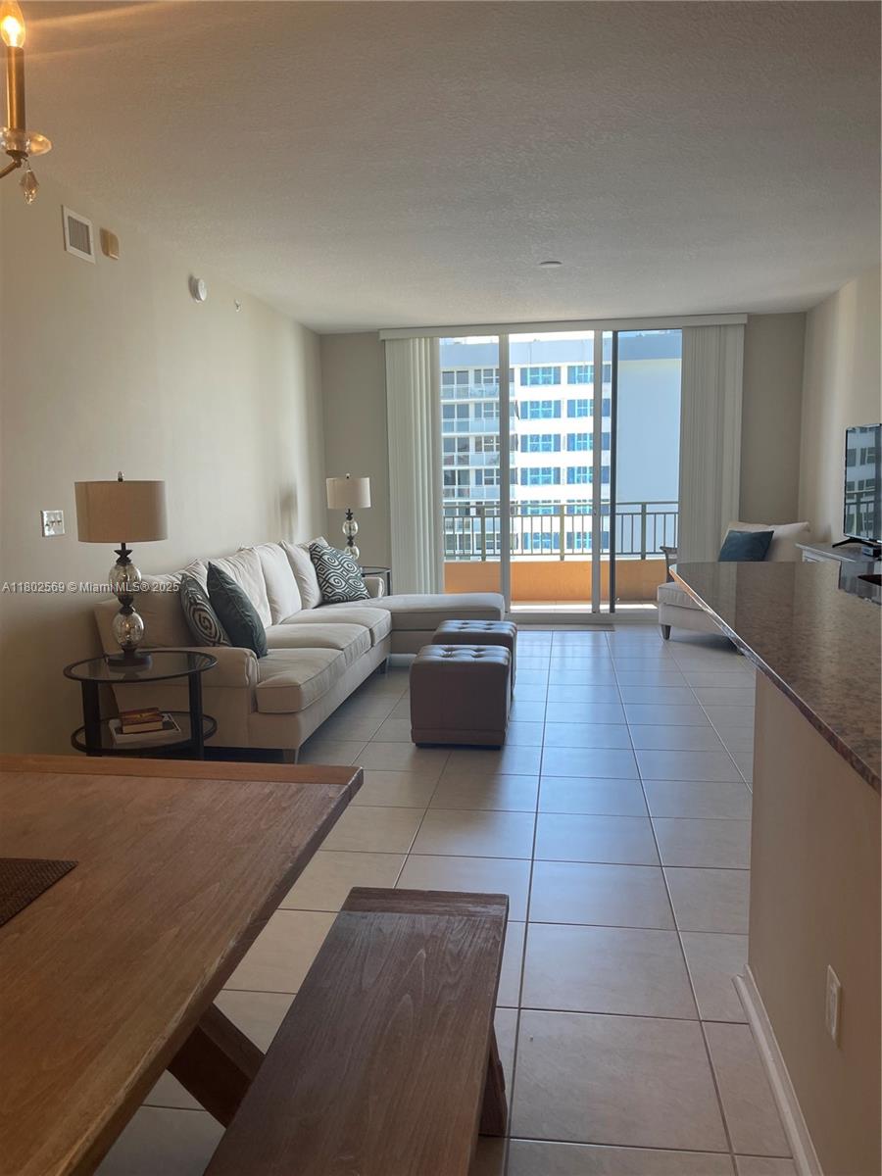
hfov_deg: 54.9
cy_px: 588
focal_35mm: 25
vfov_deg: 69.4
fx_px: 849
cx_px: 441
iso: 32
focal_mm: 5.1
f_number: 1.6
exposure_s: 1/120
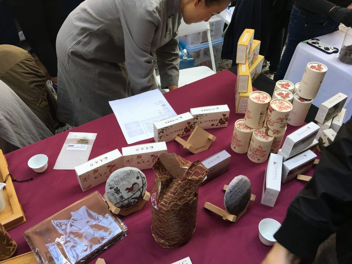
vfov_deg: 48.2
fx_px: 295
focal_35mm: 29
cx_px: 176
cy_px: 132
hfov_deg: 61.6
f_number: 2.2
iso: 25
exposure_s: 1/30
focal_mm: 4.15
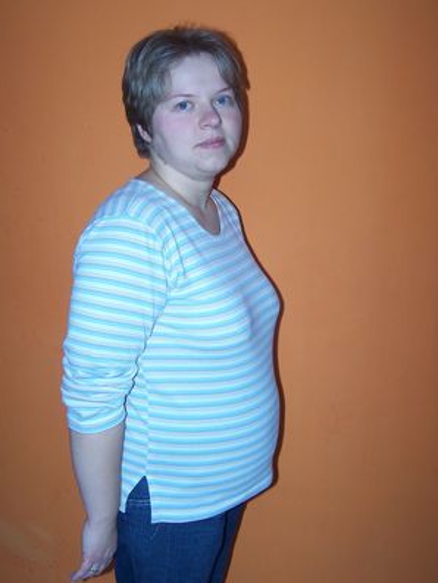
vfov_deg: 42.9
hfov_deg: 32.9
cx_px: 207
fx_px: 742
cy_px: 308
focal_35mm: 44
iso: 80
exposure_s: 1/60
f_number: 2.8
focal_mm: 6.3
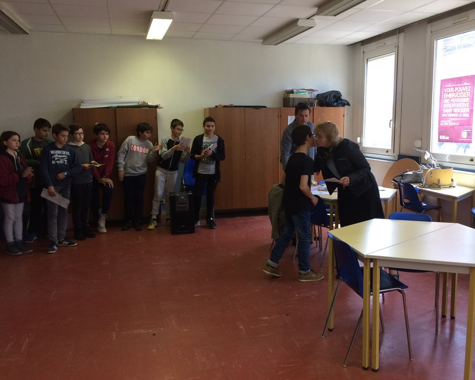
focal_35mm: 31
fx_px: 436
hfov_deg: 57.1
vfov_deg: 47.1
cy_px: 186
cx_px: 260
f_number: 2.2
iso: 50
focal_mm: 4.15
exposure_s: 1/33
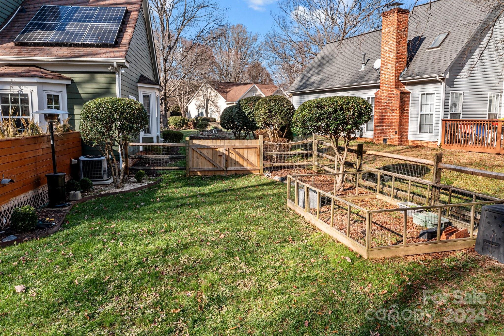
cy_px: 168
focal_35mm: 28
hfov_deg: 65.5
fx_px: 392
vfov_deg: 46.4
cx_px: 252
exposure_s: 1/240
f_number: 5
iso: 100
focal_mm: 10.26
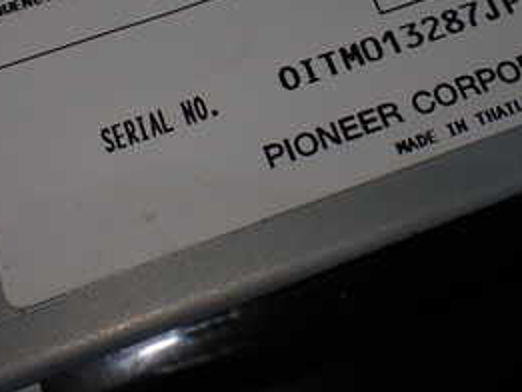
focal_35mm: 69
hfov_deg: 28.1
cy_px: 12
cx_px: 282
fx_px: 1041
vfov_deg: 20.7
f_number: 3.2
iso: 100
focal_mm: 5.4
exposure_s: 1/160
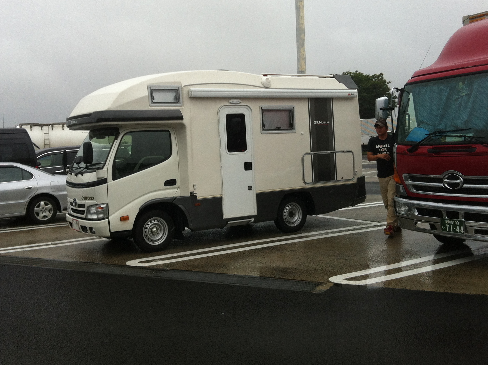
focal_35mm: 43
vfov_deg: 33.4
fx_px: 605
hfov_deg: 43.8
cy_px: 151
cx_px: 215
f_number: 2.8
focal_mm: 3.85
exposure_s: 1/1436
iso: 80
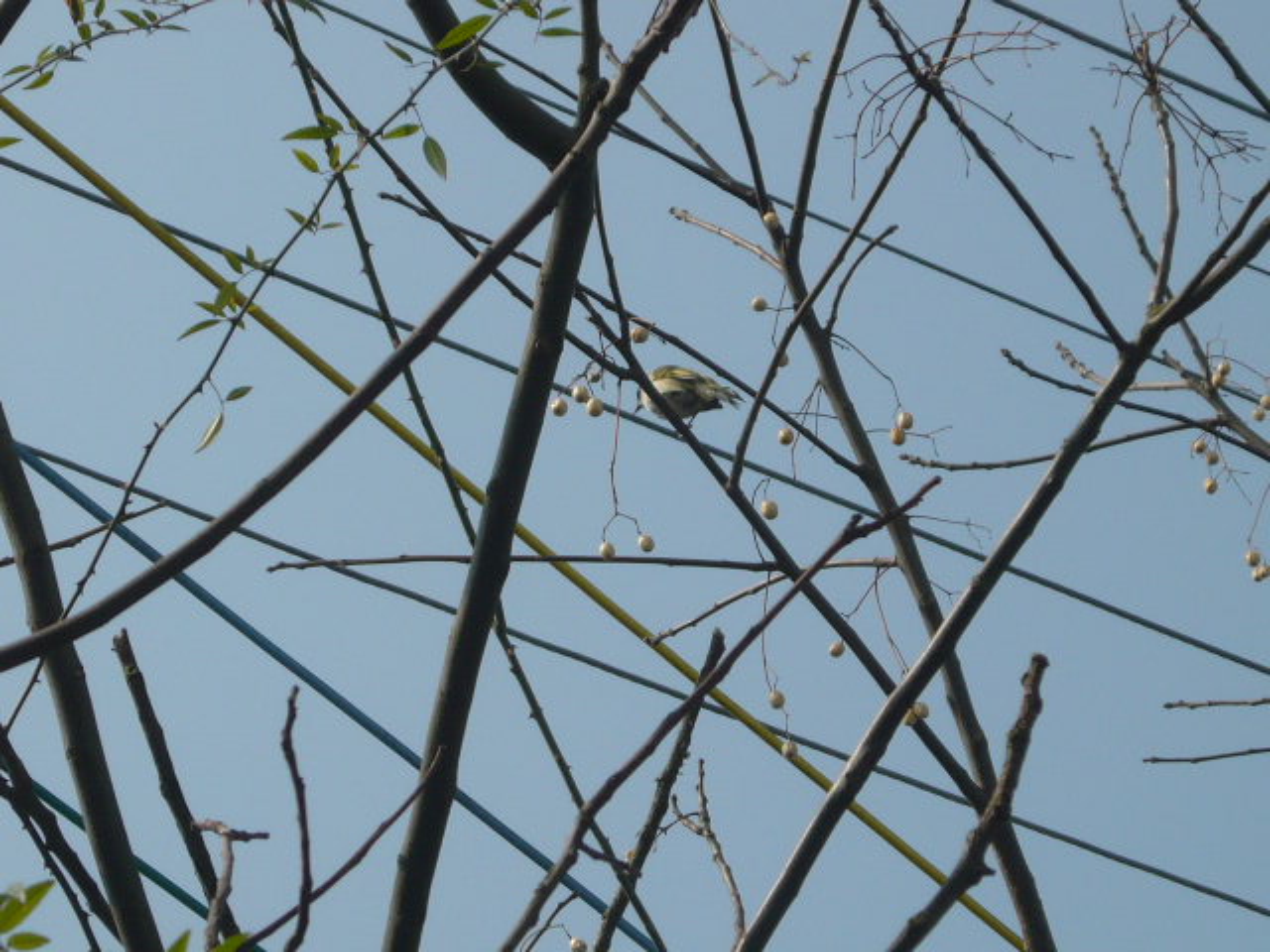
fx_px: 5870
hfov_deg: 12.3
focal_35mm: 160
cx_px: 635
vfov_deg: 9.3
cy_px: 476
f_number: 5.1
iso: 100
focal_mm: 16.5
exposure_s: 1/800
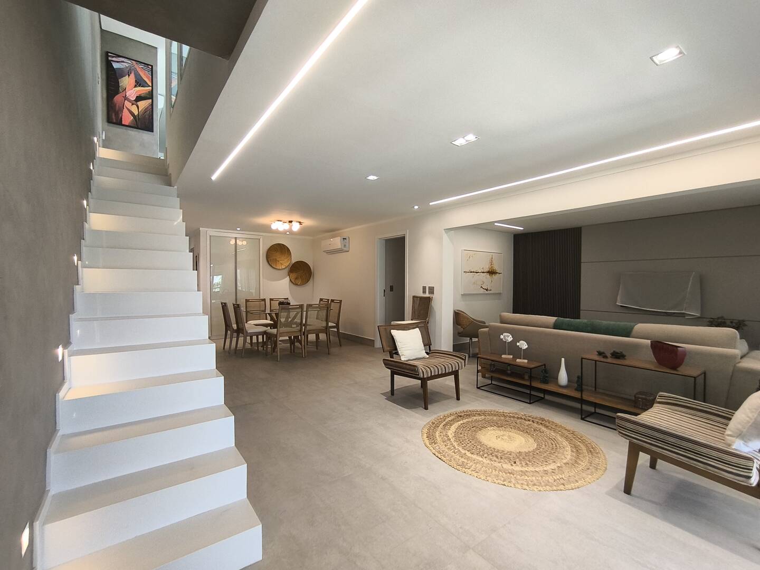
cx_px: 380
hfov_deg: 94.5
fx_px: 351
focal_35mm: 16
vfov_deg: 78.1
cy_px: 285
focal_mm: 1.65
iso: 125
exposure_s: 1/60
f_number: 2.2
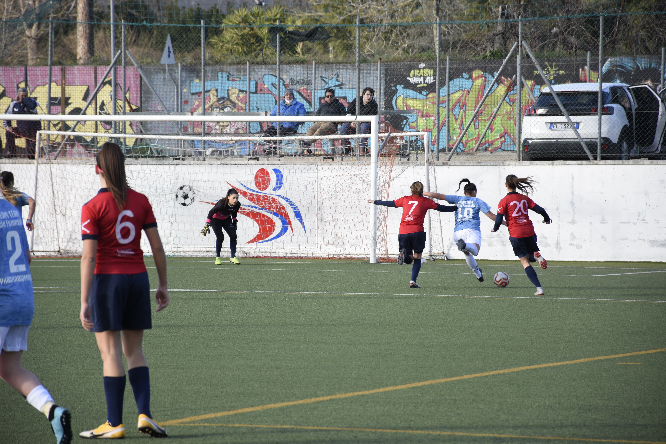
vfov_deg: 6.5
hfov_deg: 9.8
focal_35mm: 210
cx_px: 333
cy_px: 222
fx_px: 3885
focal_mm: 140
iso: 400
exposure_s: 1/500
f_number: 5.6
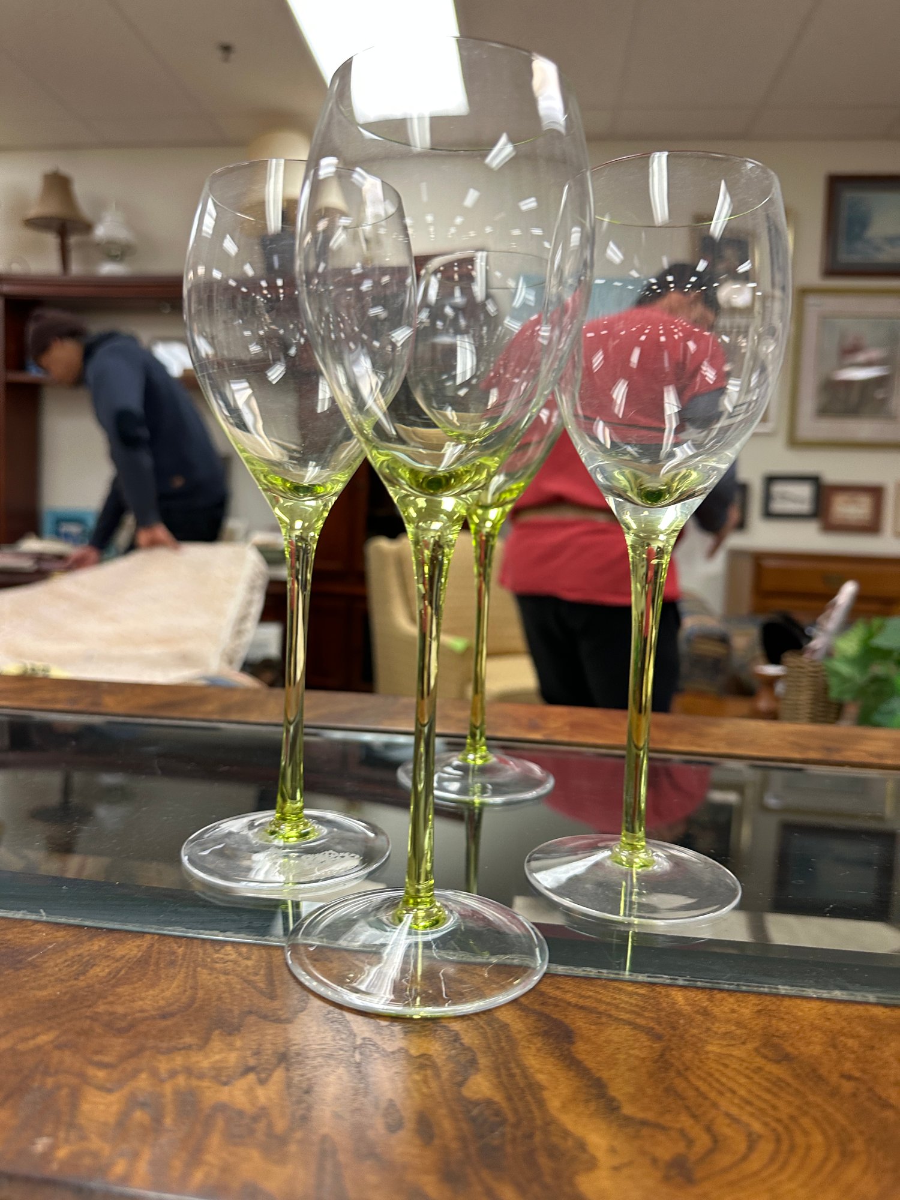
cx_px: 450
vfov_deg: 71.6
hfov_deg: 56.8
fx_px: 832
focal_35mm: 24
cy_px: 600
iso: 200
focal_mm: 6.86
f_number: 1.78
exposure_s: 1/60
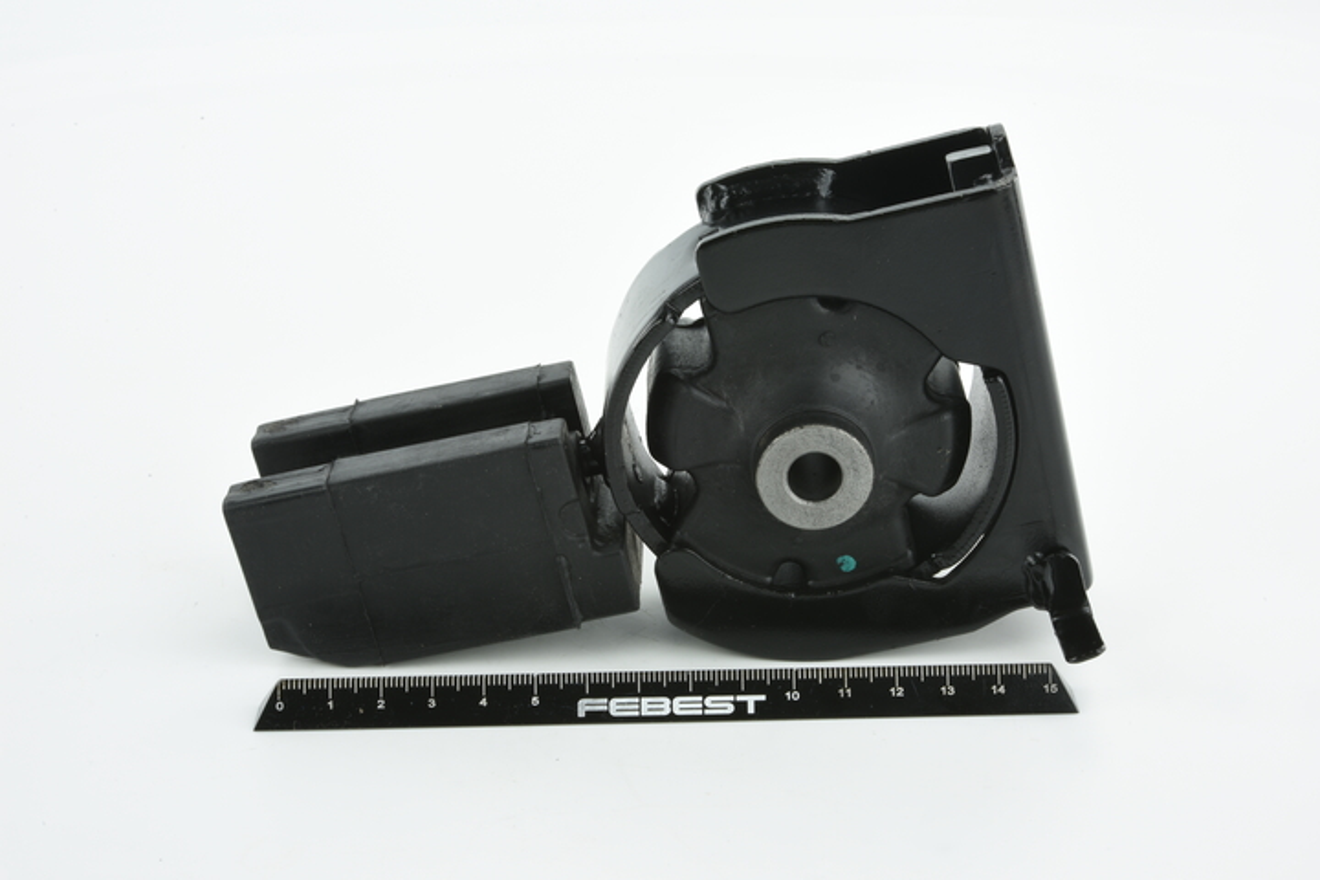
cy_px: 440
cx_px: 660
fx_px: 2200
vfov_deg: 22.6
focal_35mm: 60
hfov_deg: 33.4
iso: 64
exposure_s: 1/2
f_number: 29
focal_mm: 60
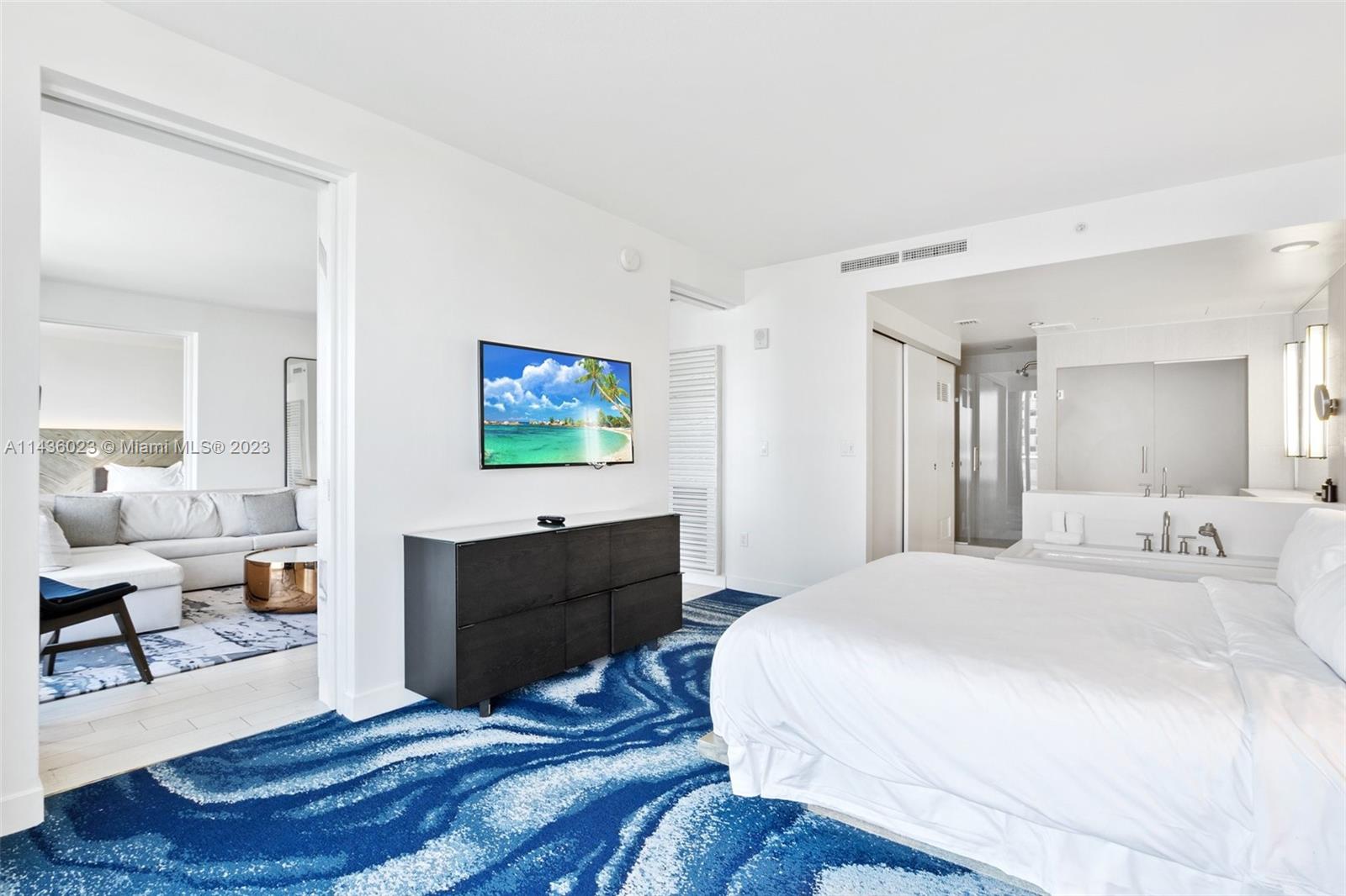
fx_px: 561
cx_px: 673
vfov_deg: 77.3
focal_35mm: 15
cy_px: 448
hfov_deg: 100.4
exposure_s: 1/1.67
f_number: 8
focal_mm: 10
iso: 200
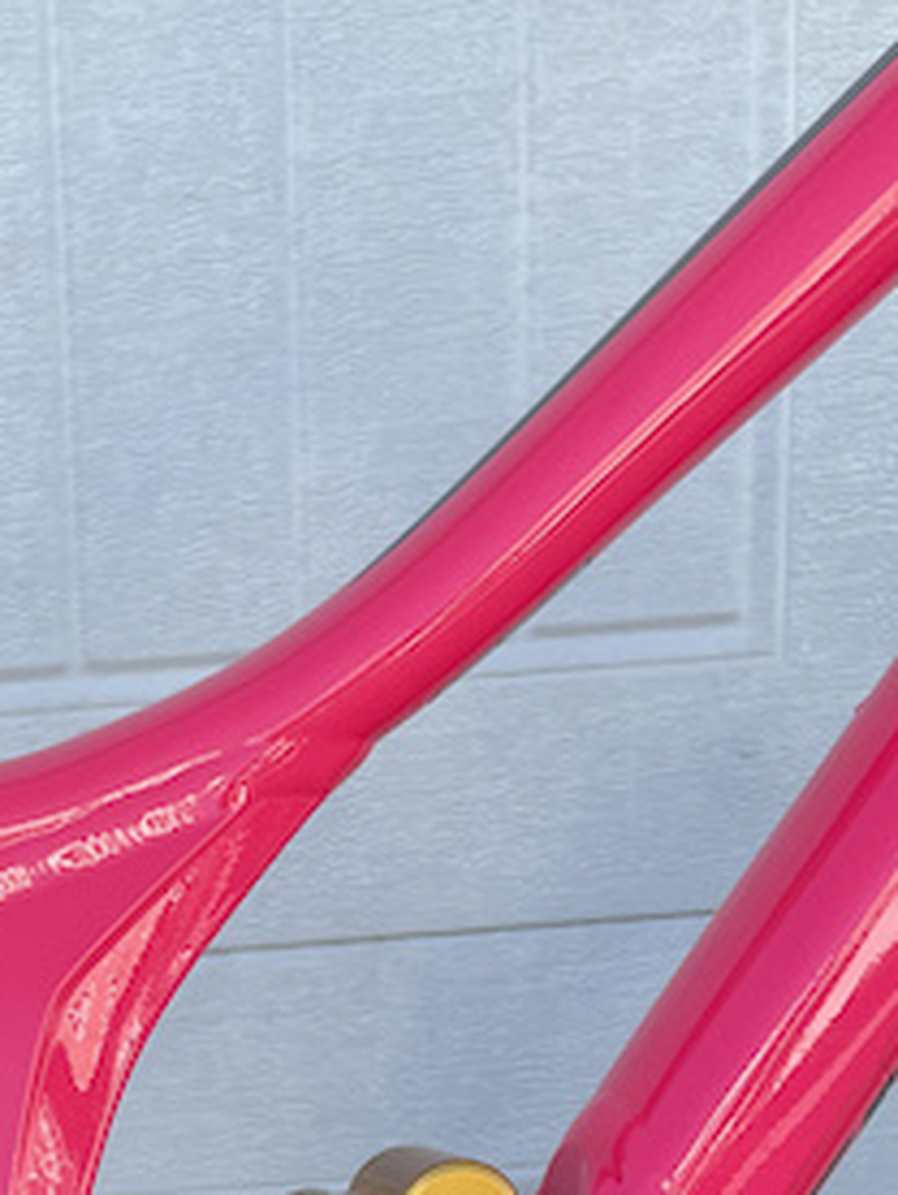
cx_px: -255
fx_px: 2592
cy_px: 1419
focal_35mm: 75
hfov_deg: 18.4
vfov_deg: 23.8
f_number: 1.6
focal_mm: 4.2
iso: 32
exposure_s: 1/643
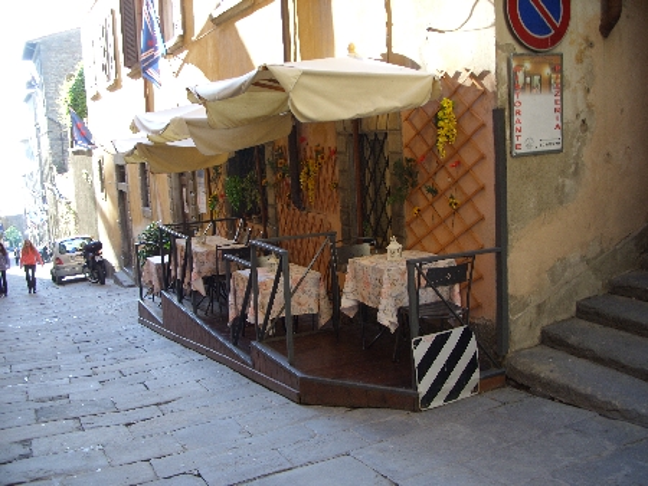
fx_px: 712
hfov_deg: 49.0
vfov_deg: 37.8
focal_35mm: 38
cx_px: 324
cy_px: 243
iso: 50
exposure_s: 1/42
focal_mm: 7.8
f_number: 2.8
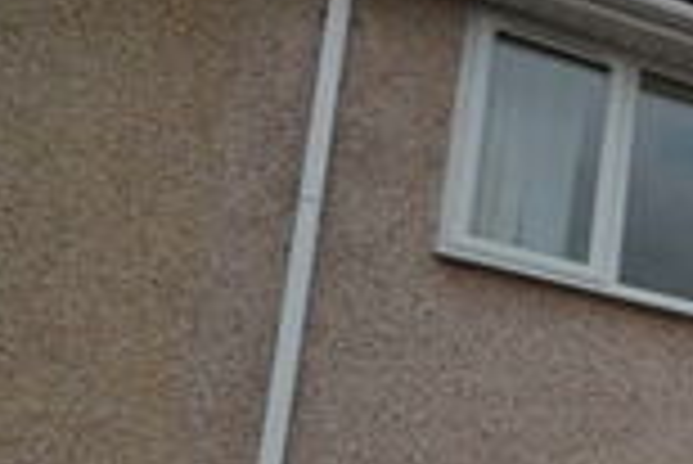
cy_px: 691
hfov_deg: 17.5
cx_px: 1480
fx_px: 1310
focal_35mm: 68
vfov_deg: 18.0
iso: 100
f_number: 8
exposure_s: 1/200
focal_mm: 10
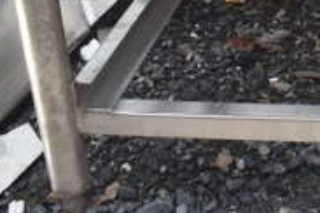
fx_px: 800
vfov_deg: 14.1
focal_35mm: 90
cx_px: 423
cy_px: -124
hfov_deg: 20.5
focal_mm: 18
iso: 200
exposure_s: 1/320
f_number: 7.1
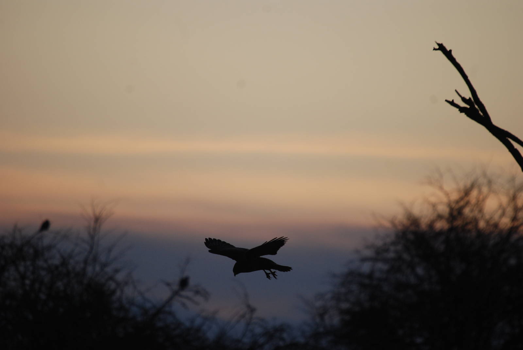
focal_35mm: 750
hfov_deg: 2.7
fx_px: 10909
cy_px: 175
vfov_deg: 1.8
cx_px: 262
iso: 280
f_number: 6.3
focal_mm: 500
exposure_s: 1/500
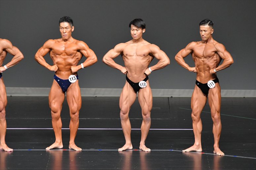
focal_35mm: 315
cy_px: 85
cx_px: 128
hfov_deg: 6.5
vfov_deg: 4.4
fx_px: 2239
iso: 5000
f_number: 5.6
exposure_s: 1/400
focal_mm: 210
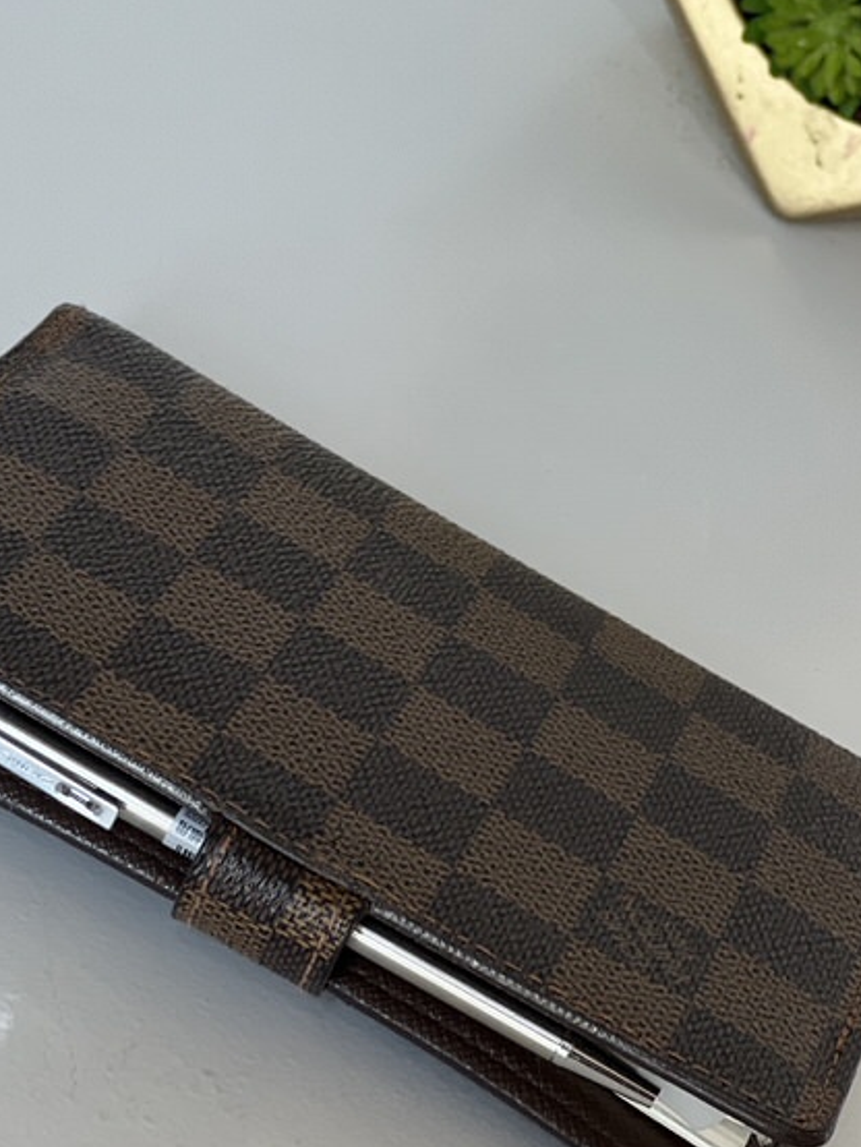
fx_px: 4142
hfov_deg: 11.9
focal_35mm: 125
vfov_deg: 15.8
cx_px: 311
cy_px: 559
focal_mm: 9
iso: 160
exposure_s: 1/121
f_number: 2.8
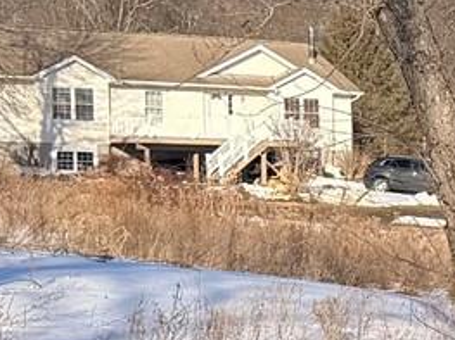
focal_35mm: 187
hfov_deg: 9.6
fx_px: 2457
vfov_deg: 7.8
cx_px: 997
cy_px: 464
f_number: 1.78
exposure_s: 1/3759
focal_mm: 6.76
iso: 80
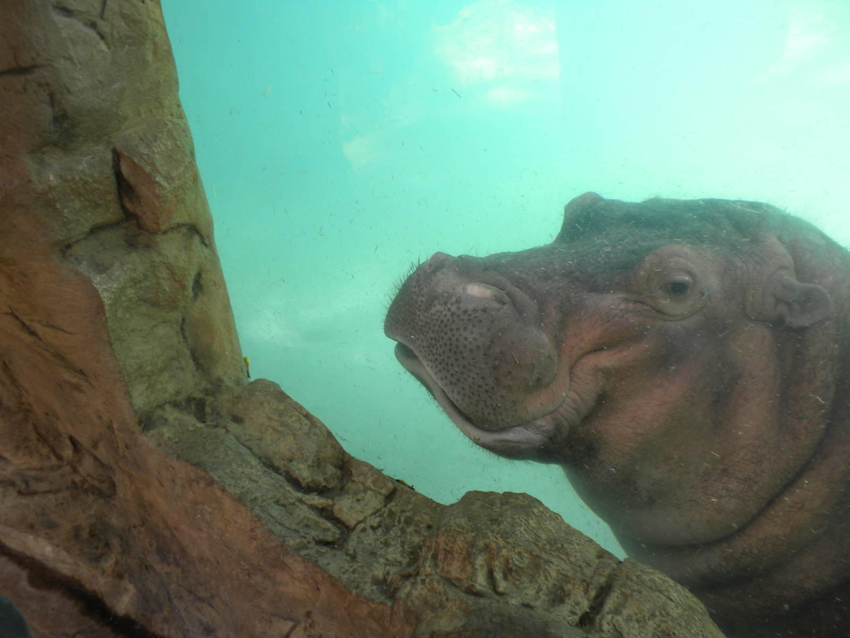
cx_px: 425
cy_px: 319
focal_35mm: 37
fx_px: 909
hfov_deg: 50.1
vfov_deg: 38.7
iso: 64
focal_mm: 6.6
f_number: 3.5
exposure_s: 1/64.6
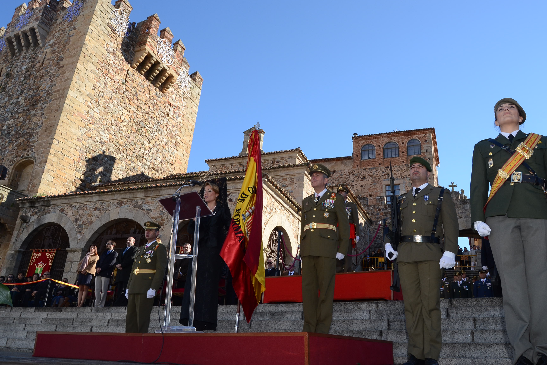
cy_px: 182
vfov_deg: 47.9
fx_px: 410
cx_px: 274
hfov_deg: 67.4
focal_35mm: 27
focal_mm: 18
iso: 200
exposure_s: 1/200
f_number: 11
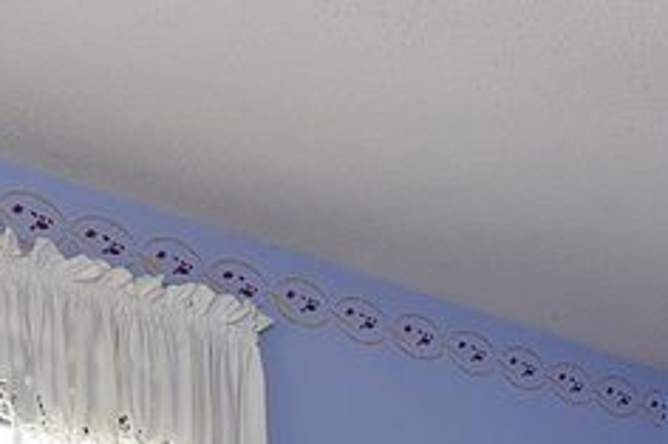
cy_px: 1171
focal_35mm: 95
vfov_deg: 11.2
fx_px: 1761
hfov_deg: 20.8
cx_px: 654
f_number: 4.5
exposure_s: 1/80
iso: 800
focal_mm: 14
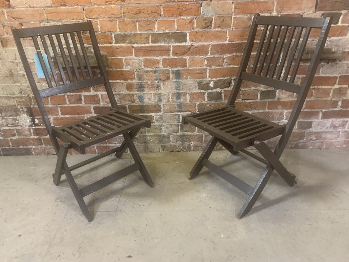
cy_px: 131
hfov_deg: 67.3
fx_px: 262
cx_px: 174
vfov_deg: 53.1
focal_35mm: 26
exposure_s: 1/33
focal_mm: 4.25
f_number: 1.8
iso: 320
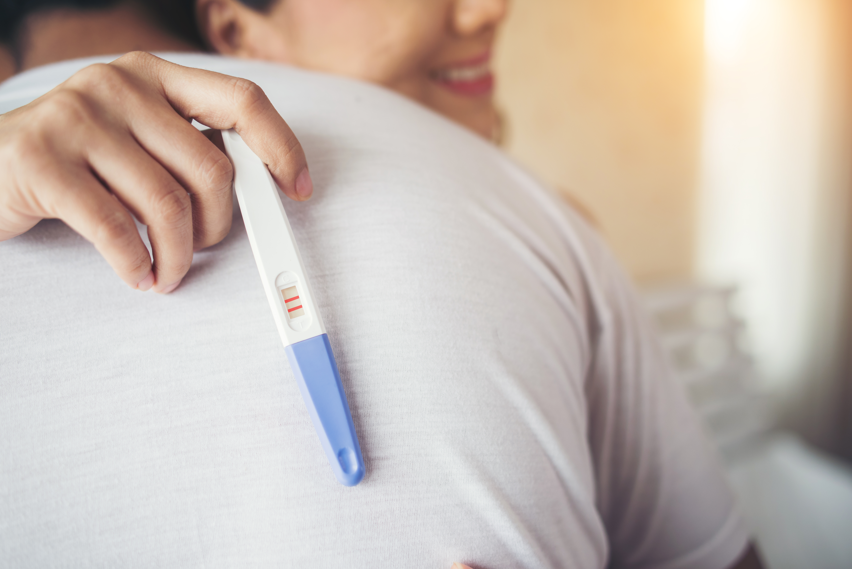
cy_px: 284
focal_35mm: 28
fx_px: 663
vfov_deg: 46.4
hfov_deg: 65.5
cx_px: 426
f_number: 2.2
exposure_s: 1/400
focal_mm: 28
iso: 400
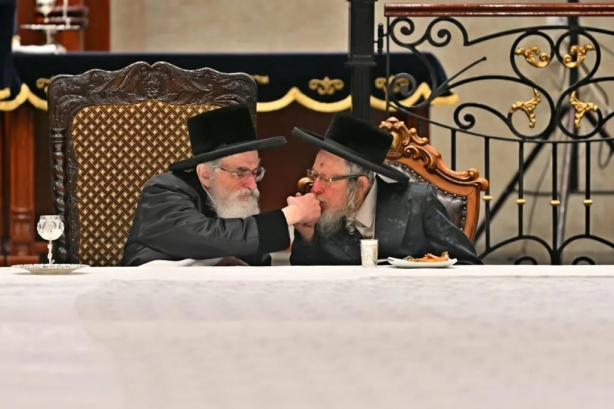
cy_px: 204
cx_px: 307
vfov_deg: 4.6
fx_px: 5115
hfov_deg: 6.9
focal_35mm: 300
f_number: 2.8
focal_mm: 200
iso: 250
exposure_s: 1/400
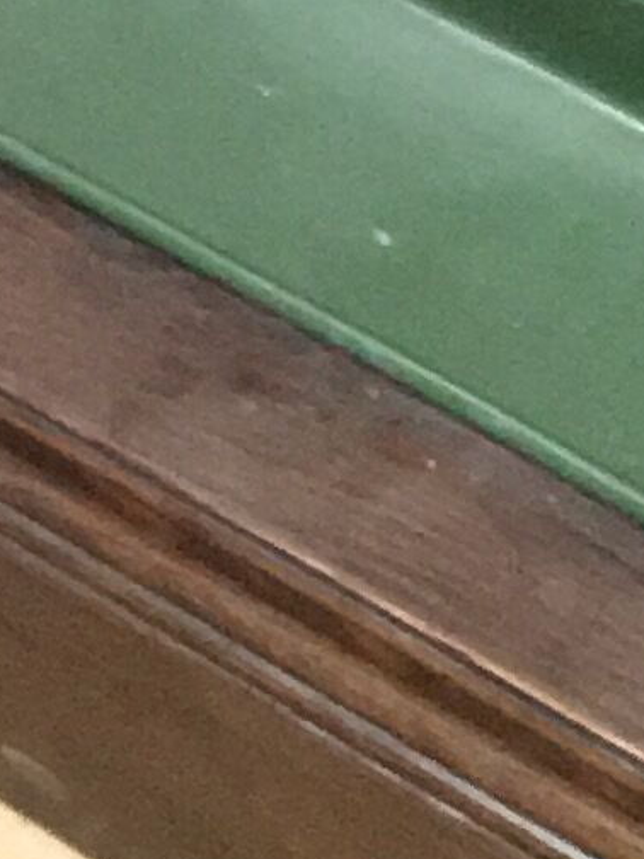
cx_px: 983
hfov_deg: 6.3
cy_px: -2115
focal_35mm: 232
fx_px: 5755
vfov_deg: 7.1
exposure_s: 1/17
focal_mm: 4.15
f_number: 2.2
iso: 250
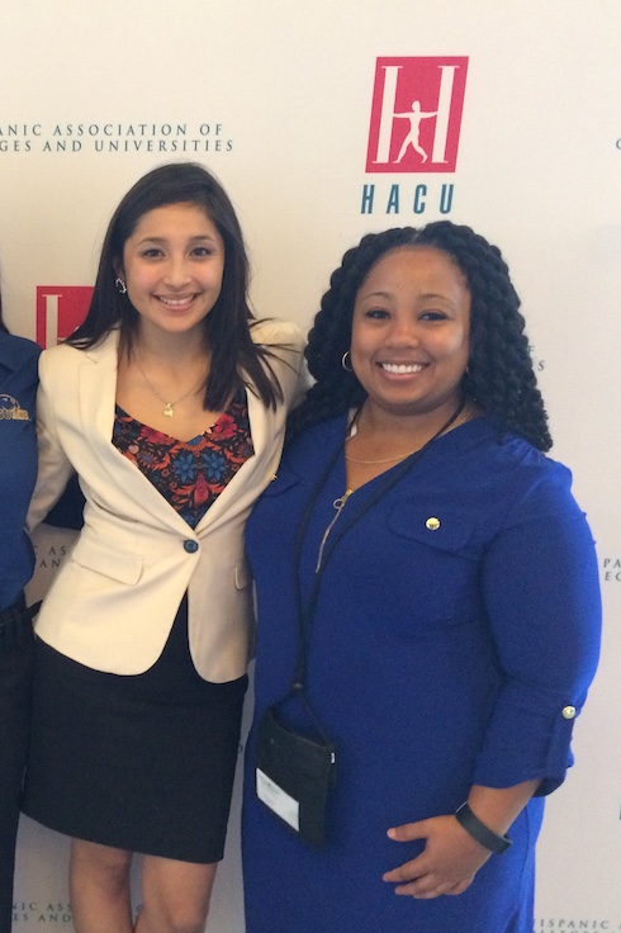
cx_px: 25
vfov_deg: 47.4
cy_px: 472
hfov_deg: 30.7
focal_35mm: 41
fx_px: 1062
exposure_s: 1/30
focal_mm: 4.15
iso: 250
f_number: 2.2
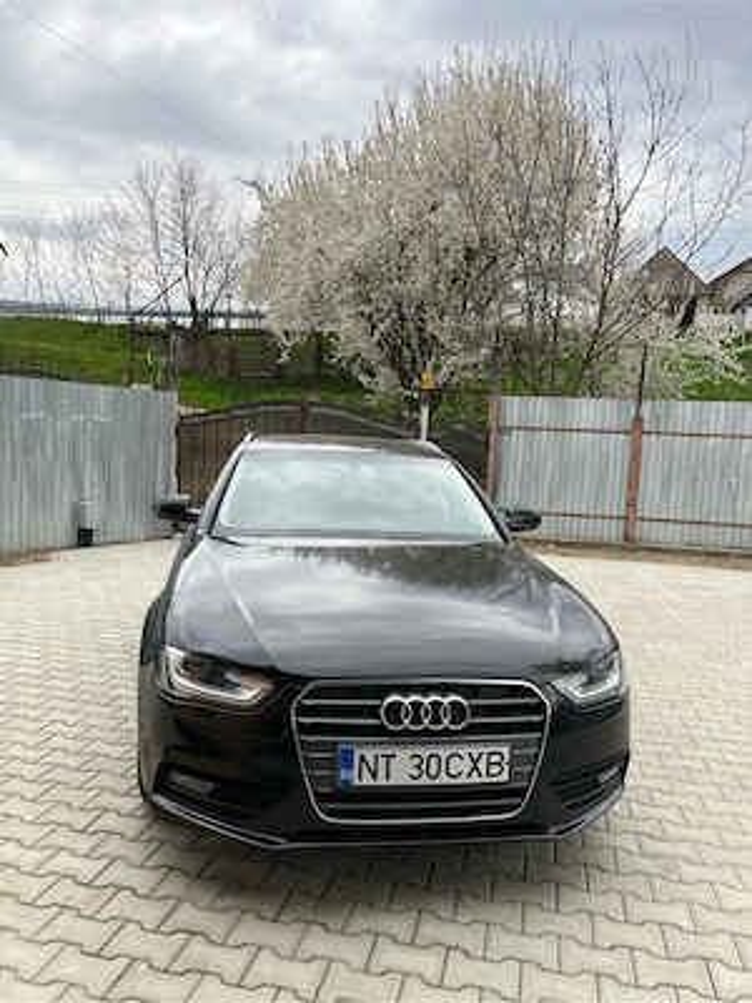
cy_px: 502
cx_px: 376
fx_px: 753
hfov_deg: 53.1
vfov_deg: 67.3
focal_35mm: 26
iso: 50
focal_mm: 5.1
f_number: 1.6
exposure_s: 1/635
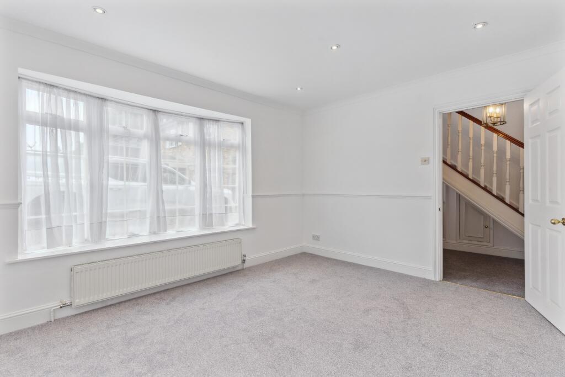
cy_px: 188
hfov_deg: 93.3
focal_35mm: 17
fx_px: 267
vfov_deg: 70.5
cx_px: 282
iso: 800
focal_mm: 17
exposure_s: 1/160
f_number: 6.3
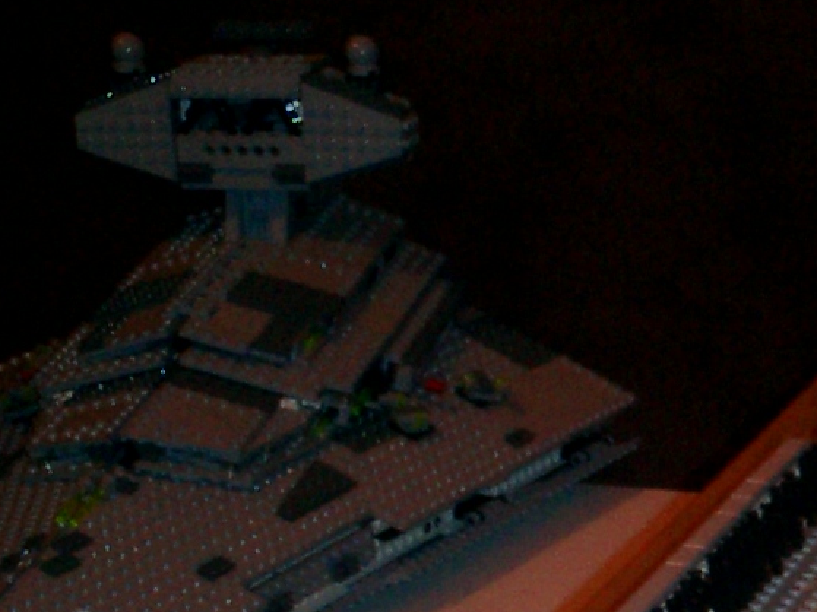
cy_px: 787
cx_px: 908
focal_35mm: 103
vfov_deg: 13.8
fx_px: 2430
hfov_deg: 18.3
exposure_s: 1/30
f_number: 3.2
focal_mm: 7.5
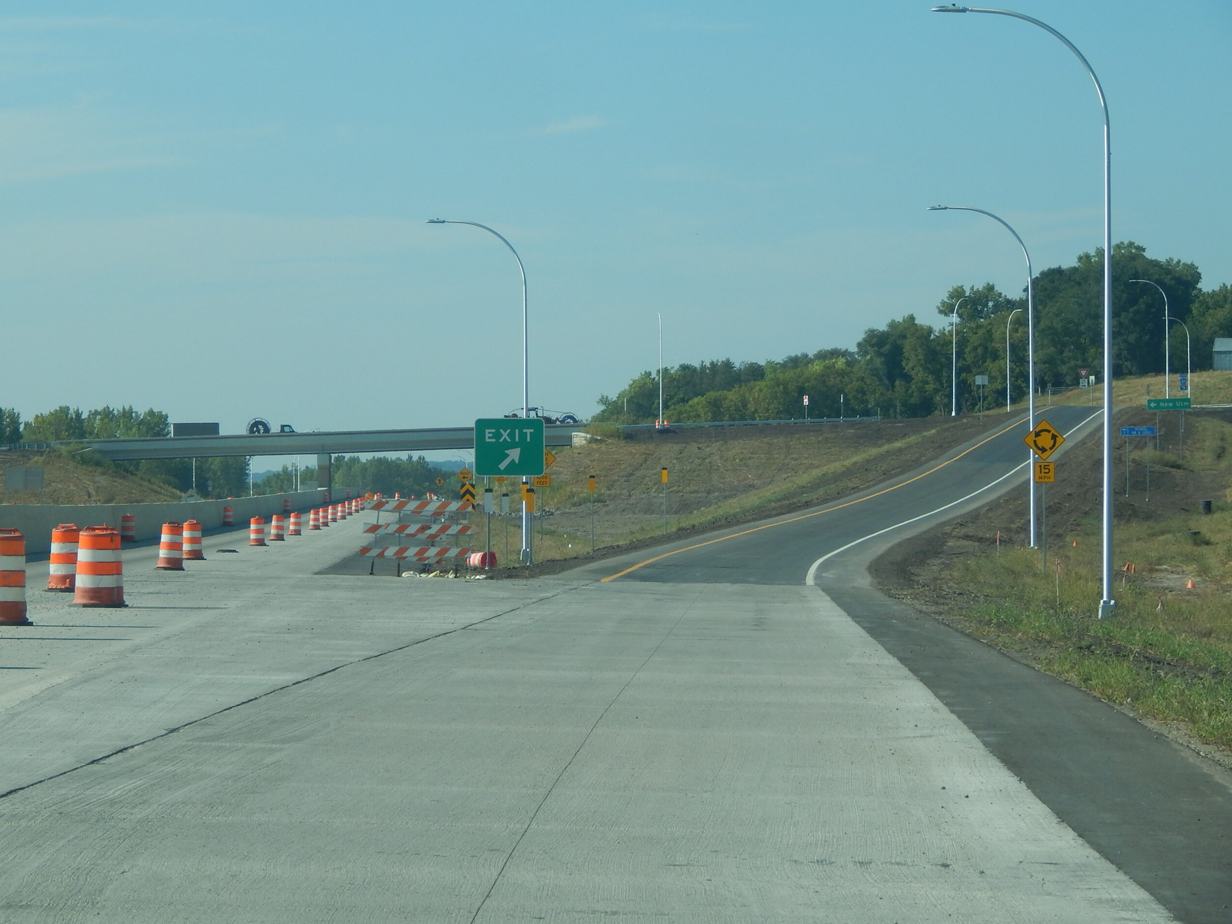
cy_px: 467
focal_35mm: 134
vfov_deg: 11.1
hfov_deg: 14.7
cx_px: 619
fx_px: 4769
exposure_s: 1/800
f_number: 4.8
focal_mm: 23.4
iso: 125
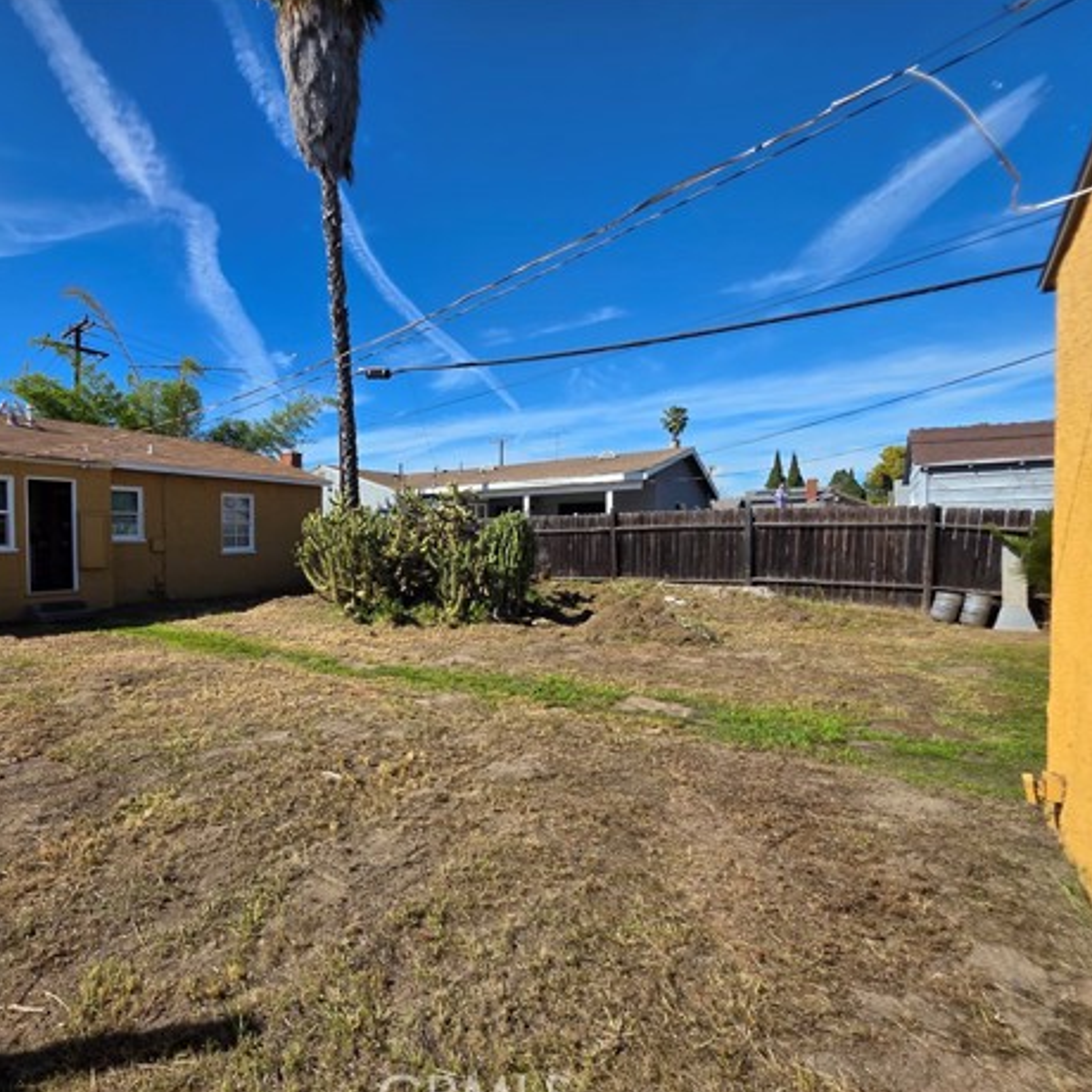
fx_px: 571
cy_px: 560
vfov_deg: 87.4
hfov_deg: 84.8
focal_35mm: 16
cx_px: 375
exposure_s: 1/2082
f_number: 1.9
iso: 40
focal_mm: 2.2
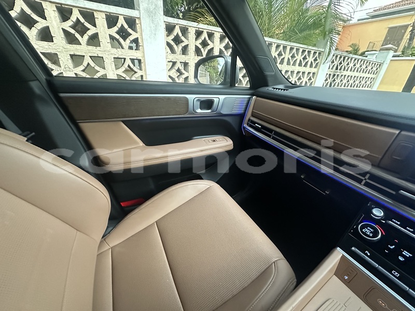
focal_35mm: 14
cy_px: 156
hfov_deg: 102.1
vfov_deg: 85.7
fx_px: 168
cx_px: 208
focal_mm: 2.22
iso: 1250
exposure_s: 1/53
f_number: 2.2
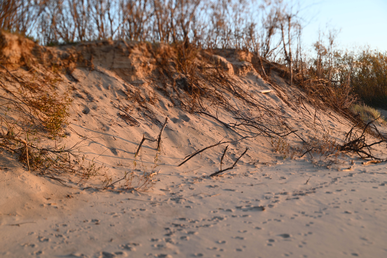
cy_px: 129
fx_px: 537
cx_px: 194
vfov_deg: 27.0
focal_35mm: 50
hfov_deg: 39.6
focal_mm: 50
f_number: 1.4
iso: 100
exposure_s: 1/100
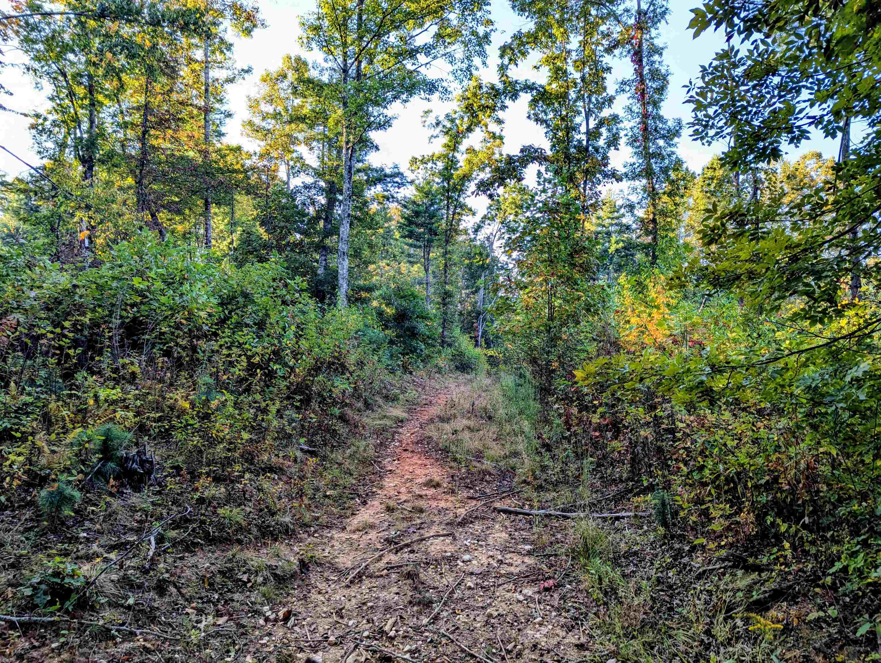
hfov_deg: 71.5
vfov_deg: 56.9
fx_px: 612
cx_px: 440
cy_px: 332
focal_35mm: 24
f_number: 1.85
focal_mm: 6.81
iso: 48
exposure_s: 1/222
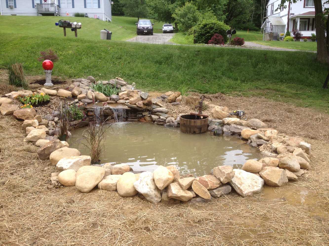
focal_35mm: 35
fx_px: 333
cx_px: 164
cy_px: 123
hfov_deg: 52.6
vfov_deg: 40.7
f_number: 2.4
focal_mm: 4.28
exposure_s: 1/620
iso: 50
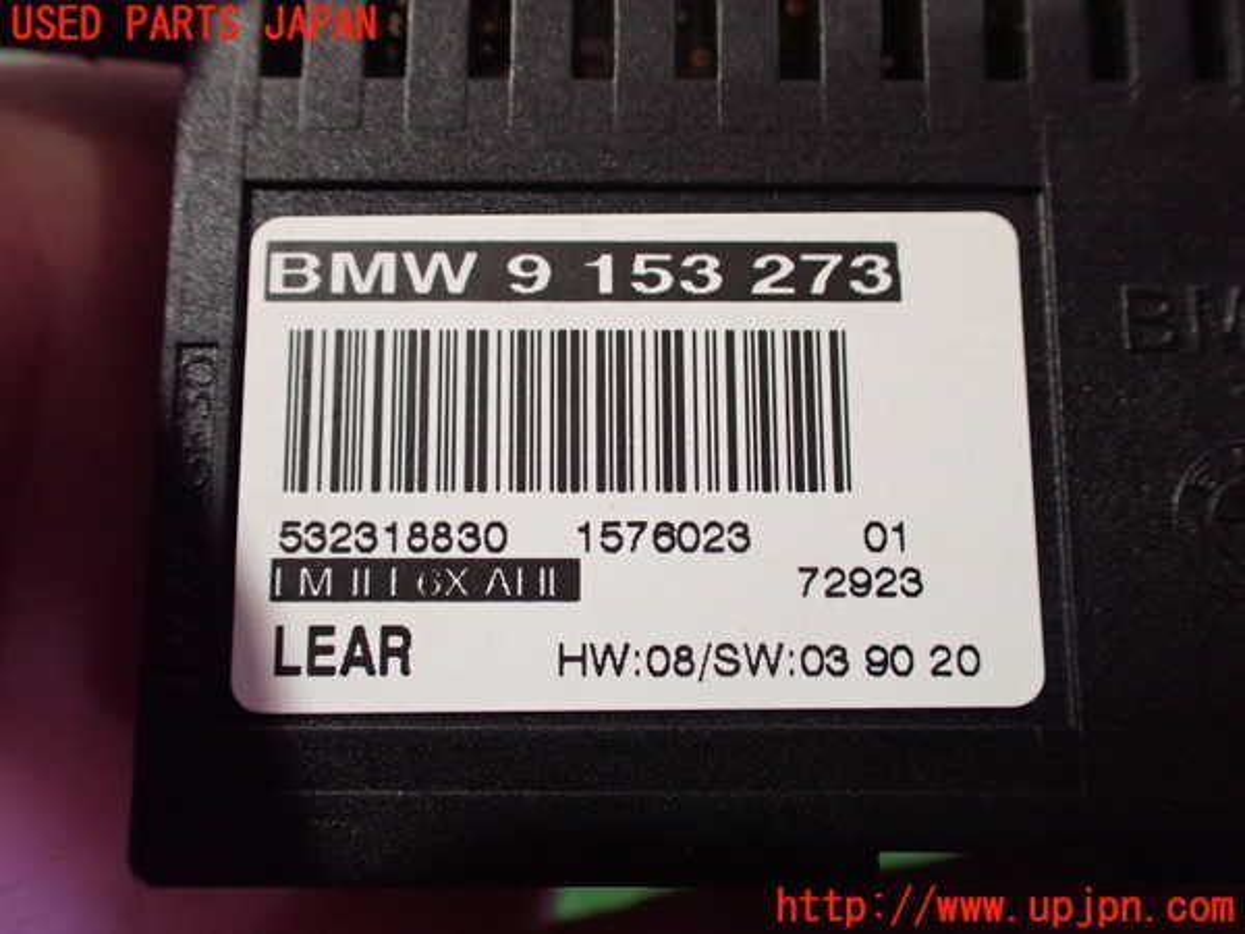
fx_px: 1079
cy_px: 467
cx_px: 622
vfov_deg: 46.8
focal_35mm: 30
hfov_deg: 60.0
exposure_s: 1/30
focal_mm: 5.4
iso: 1000
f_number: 2.3
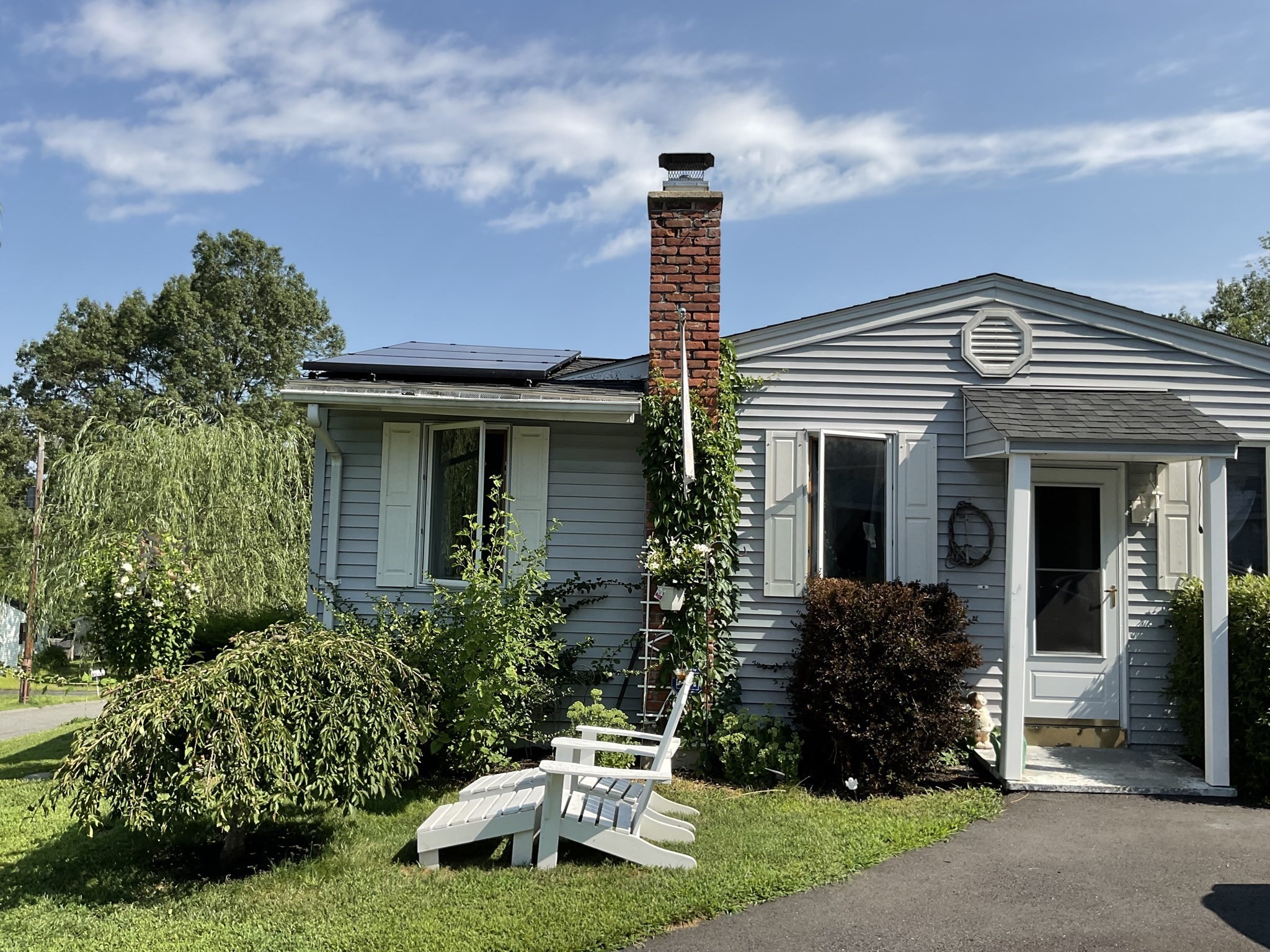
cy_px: 476
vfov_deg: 48.2
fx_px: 1064
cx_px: 635
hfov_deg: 61.7
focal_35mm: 29
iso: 16
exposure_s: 1/1451
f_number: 1.8
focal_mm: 3
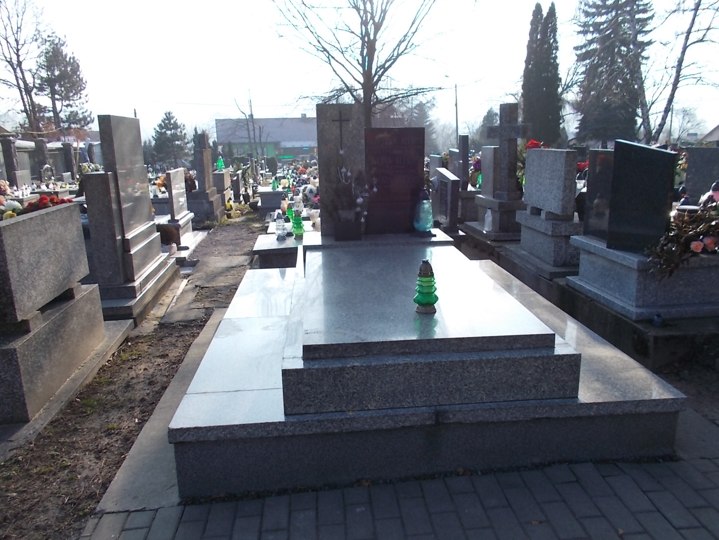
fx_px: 561
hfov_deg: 65.3
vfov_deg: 51.4
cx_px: 362
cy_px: 276
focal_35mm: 27
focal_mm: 4.6
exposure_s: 1/400
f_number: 3.2
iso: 80
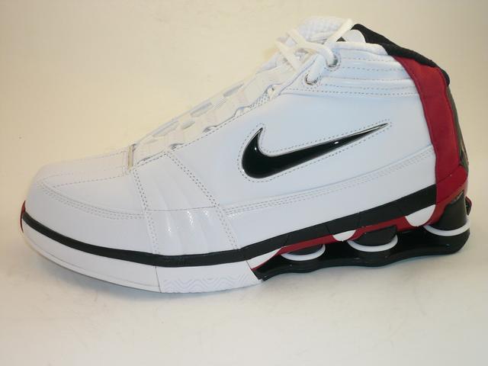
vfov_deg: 34.3
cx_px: 244
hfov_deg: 44.8
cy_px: 183
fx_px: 592
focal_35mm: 42
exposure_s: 1/100
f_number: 3.3
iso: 100
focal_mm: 6.9
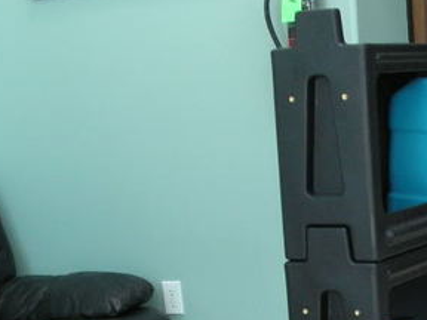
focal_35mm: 100
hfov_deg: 18.8
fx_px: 1234
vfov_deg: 14.5
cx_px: 477
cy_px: 330
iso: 125
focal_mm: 6
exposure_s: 1/40
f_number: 3.2
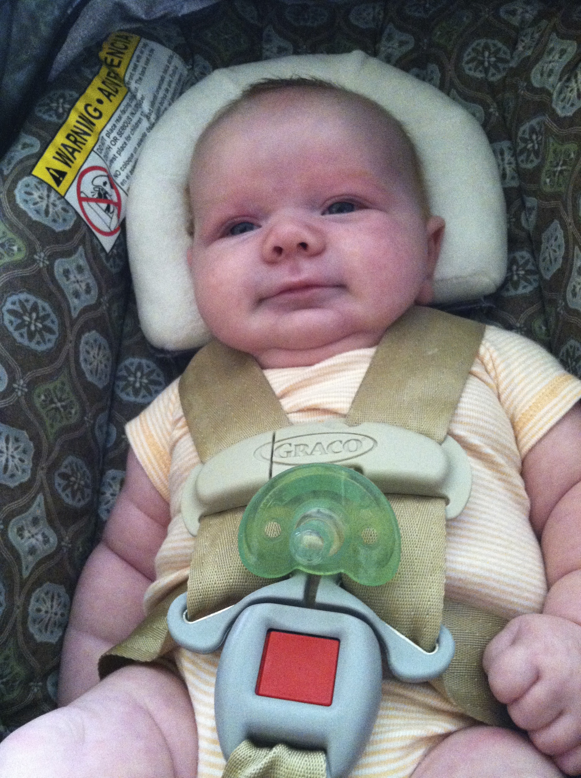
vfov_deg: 52.7
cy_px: 389
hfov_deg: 40.6
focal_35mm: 35
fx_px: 785
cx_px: 290
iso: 640
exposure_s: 1/15
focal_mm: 3.85
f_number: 2.8
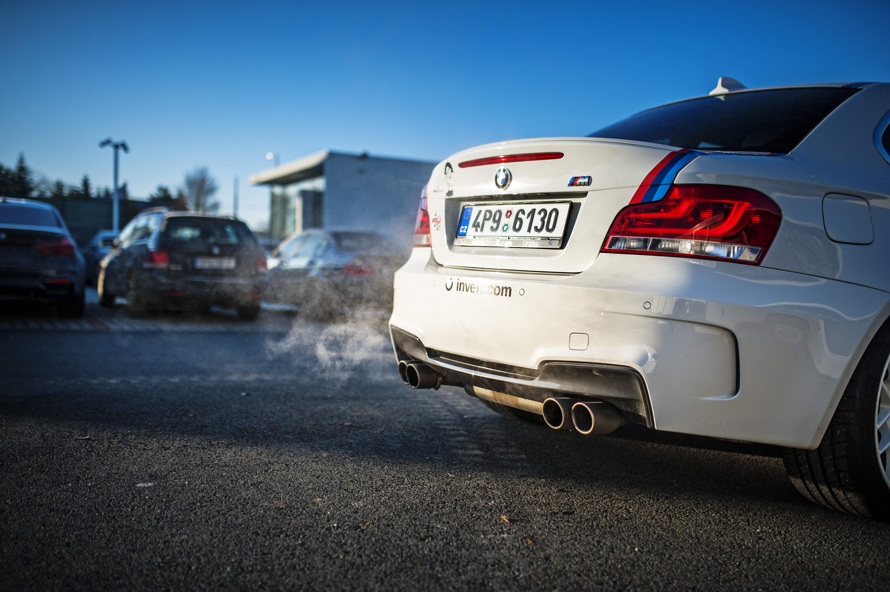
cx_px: 445
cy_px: 296
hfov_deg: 54.5
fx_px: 865
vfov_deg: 37.8
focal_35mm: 35
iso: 100
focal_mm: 35
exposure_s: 1/8000
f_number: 1.4
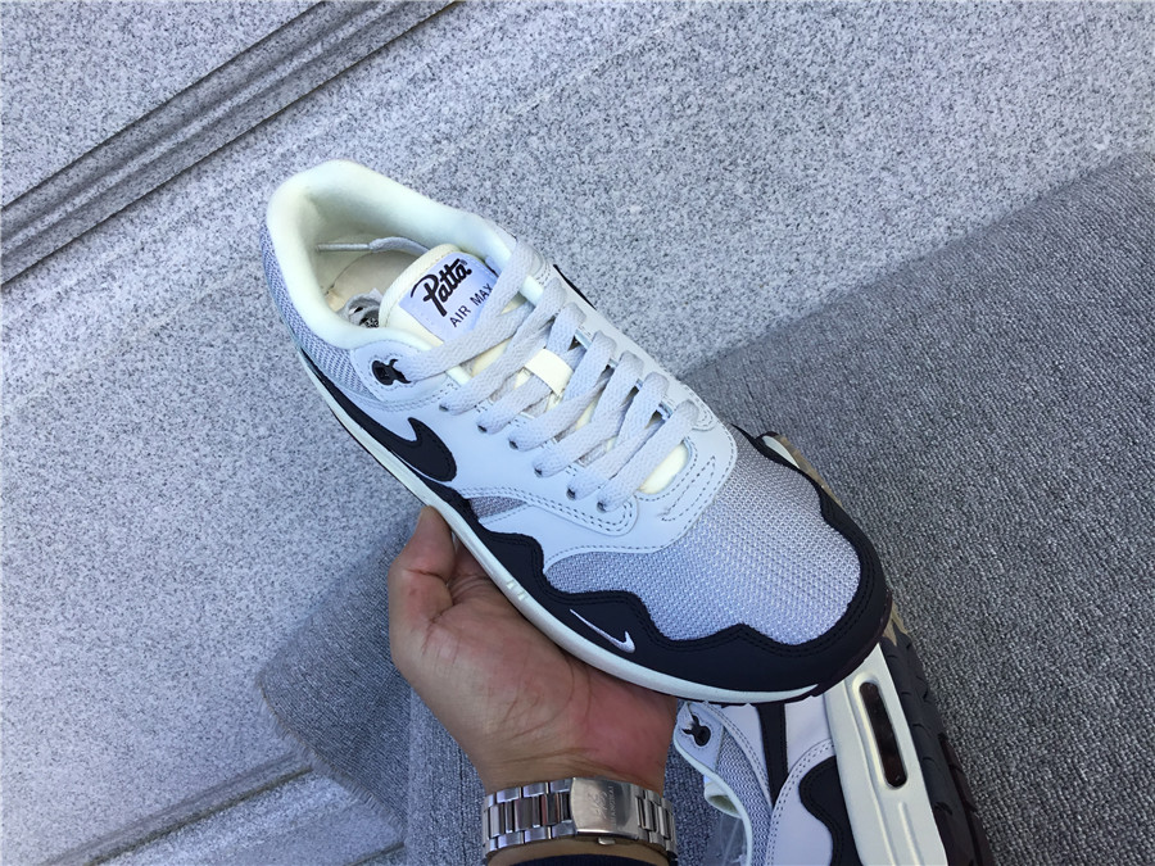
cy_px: 433
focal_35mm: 31
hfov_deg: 58.4
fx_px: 1034
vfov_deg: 45.4
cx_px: 578
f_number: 2.4
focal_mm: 3.3
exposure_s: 1/255
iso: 25
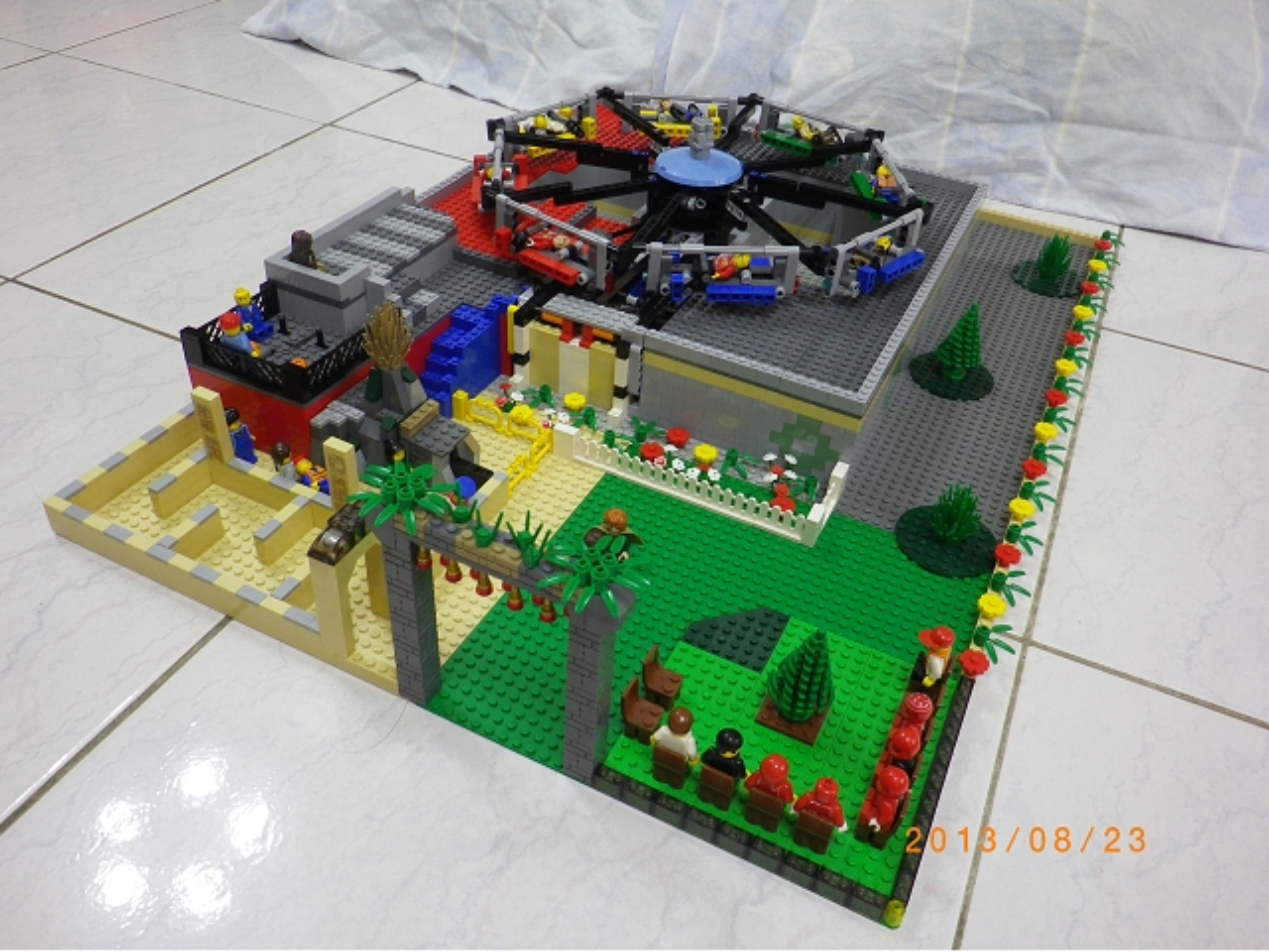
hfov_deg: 63.4
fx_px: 1026
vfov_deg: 49.7
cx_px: 634
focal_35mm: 28
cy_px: 476
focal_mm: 5
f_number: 3.2
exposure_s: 1/5
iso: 160
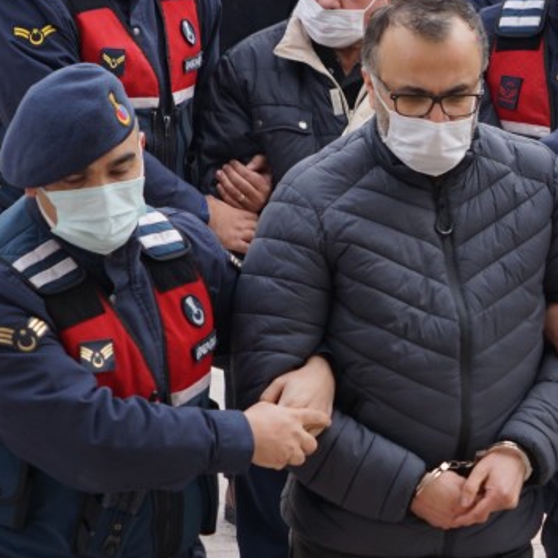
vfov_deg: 7.8
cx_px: 638
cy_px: 208
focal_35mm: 225
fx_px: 4103
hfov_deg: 7.7
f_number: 6.3
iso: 100
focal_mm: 78
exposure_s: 1/80
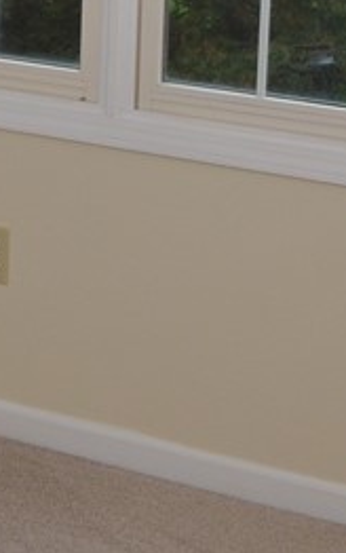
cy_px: -66
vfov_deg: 17.6
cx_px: -60
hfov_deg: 11.3
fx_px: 1718
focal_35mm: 114
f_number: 6.3
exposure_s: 1/60
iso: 500
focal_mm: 18
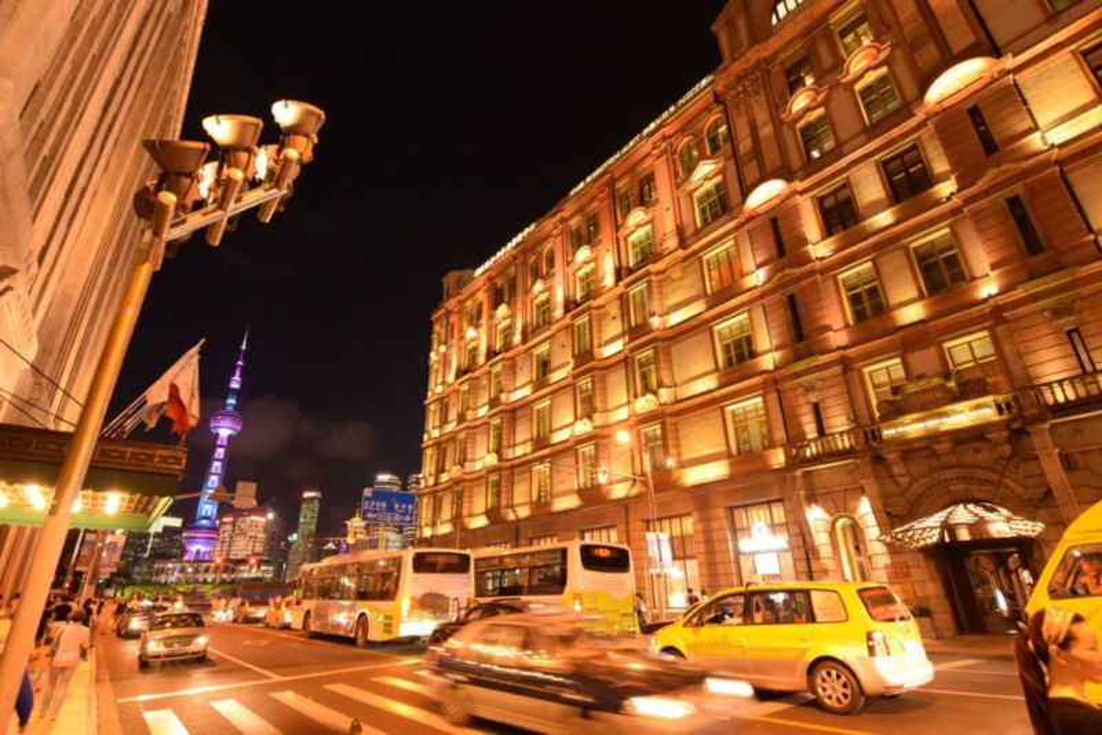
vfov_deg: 72.1
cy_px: 368
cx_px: 551
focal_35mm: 16
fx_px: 505
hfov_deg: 95.0
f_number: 5.6
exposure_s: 1/8
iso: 1250
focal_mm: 11
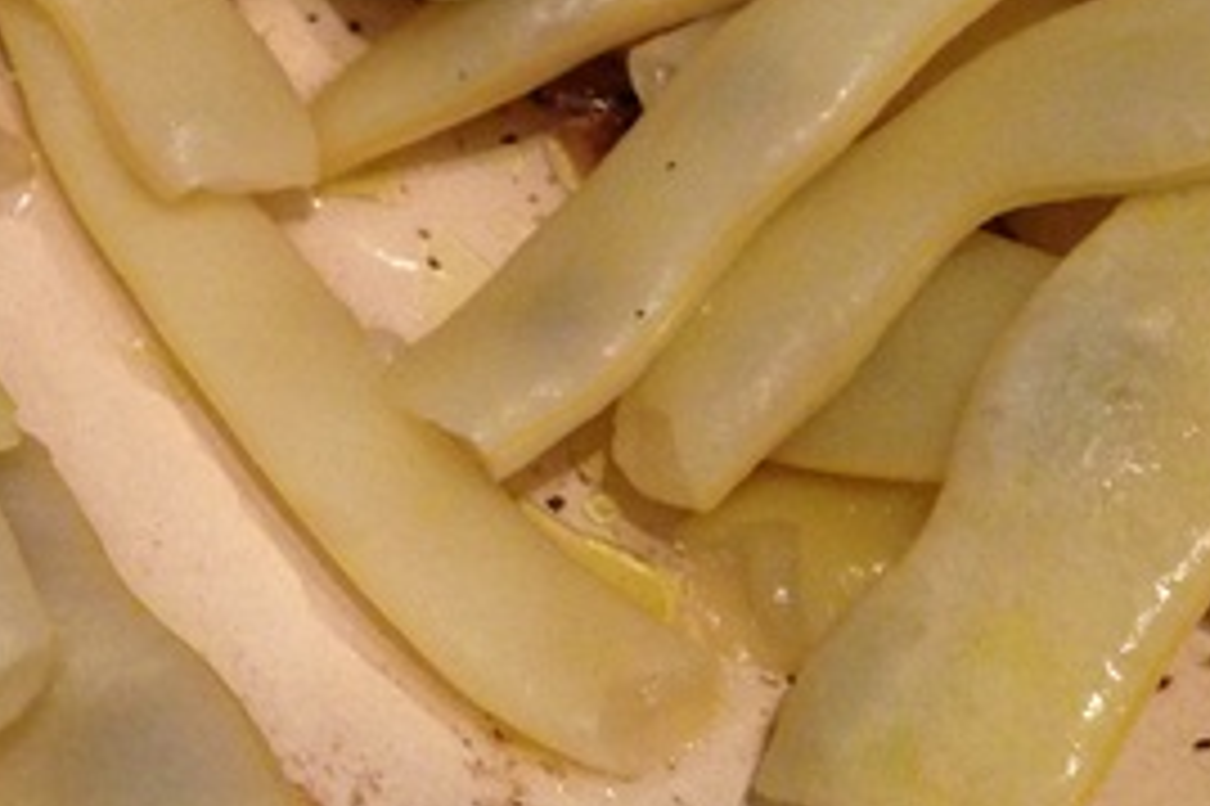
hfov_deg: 19.8
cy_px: -185
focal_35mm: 102
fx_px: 3426
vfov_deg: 13.0
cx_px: 202
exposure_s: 1/20
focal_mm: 4.12
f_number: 2.4
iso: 160
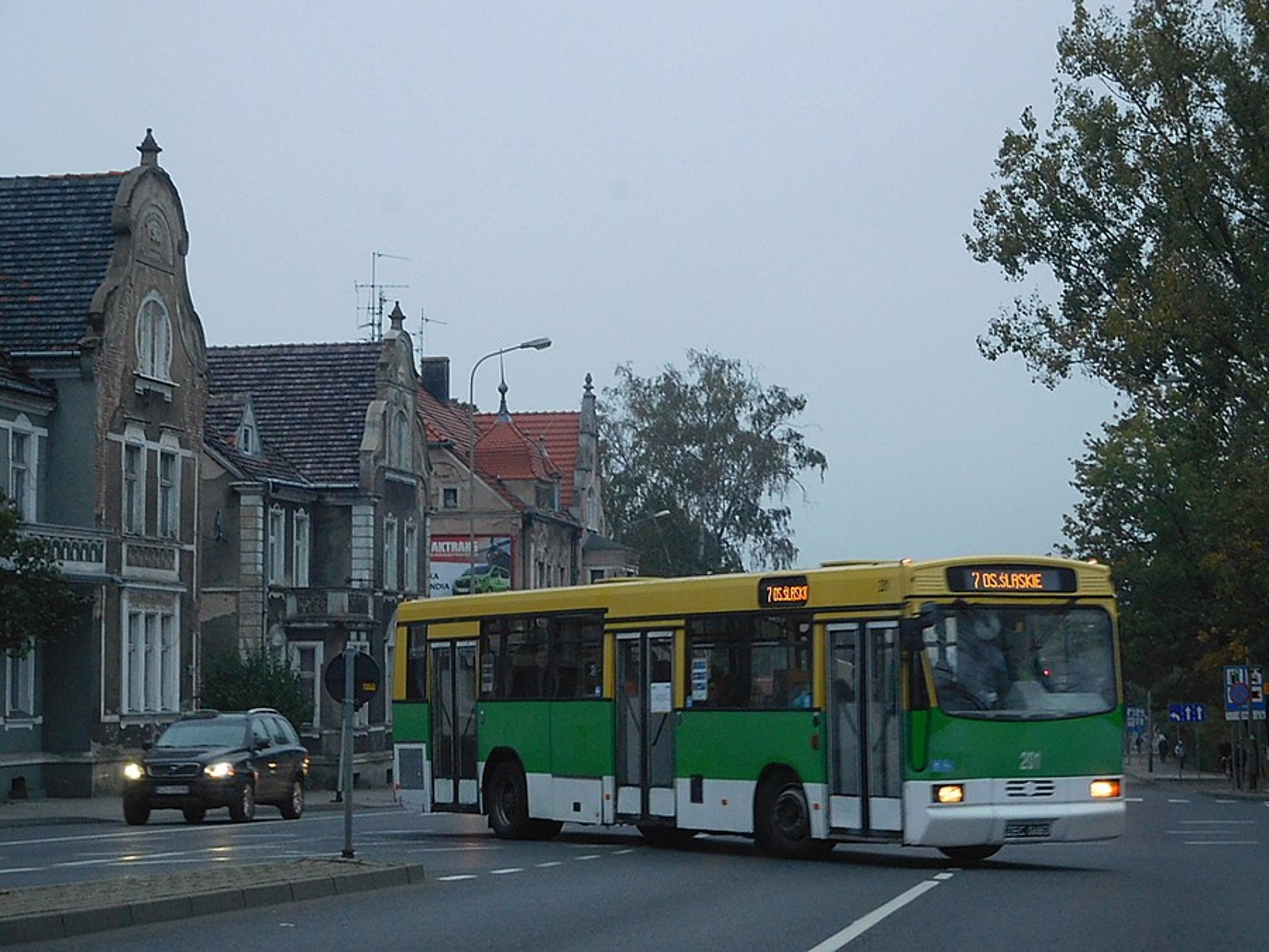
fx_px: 2933
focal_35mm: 80
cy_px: 476
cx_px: 634
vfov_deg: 18.4
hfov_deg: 24.4
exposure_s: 1/100
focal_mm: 14.3
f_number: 4.6
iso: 400
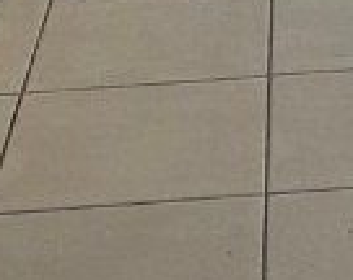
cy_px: -534
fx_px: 1844
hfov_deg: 10.4
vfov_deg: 7.7
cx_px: 605
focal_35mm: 177
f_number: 1.78
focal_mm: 6.86
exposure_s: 1/120
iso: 80
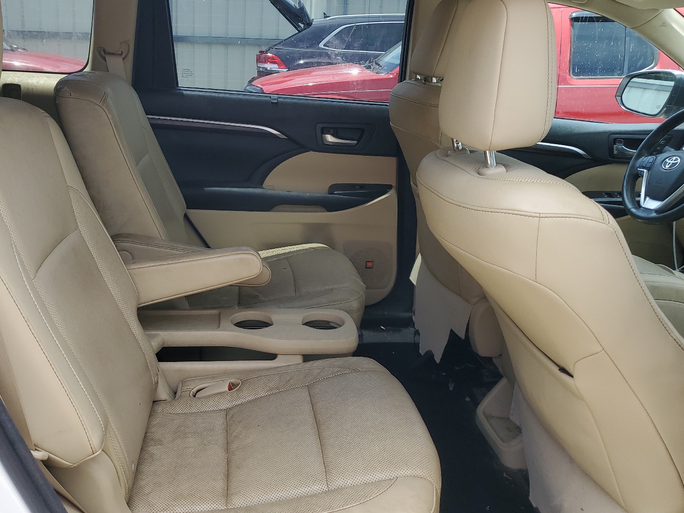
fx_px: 632
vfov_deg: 44.2
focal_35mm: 32
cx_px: 275
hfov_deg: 56.4
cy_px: 256
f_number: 1.5
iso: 50
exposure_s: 1/667
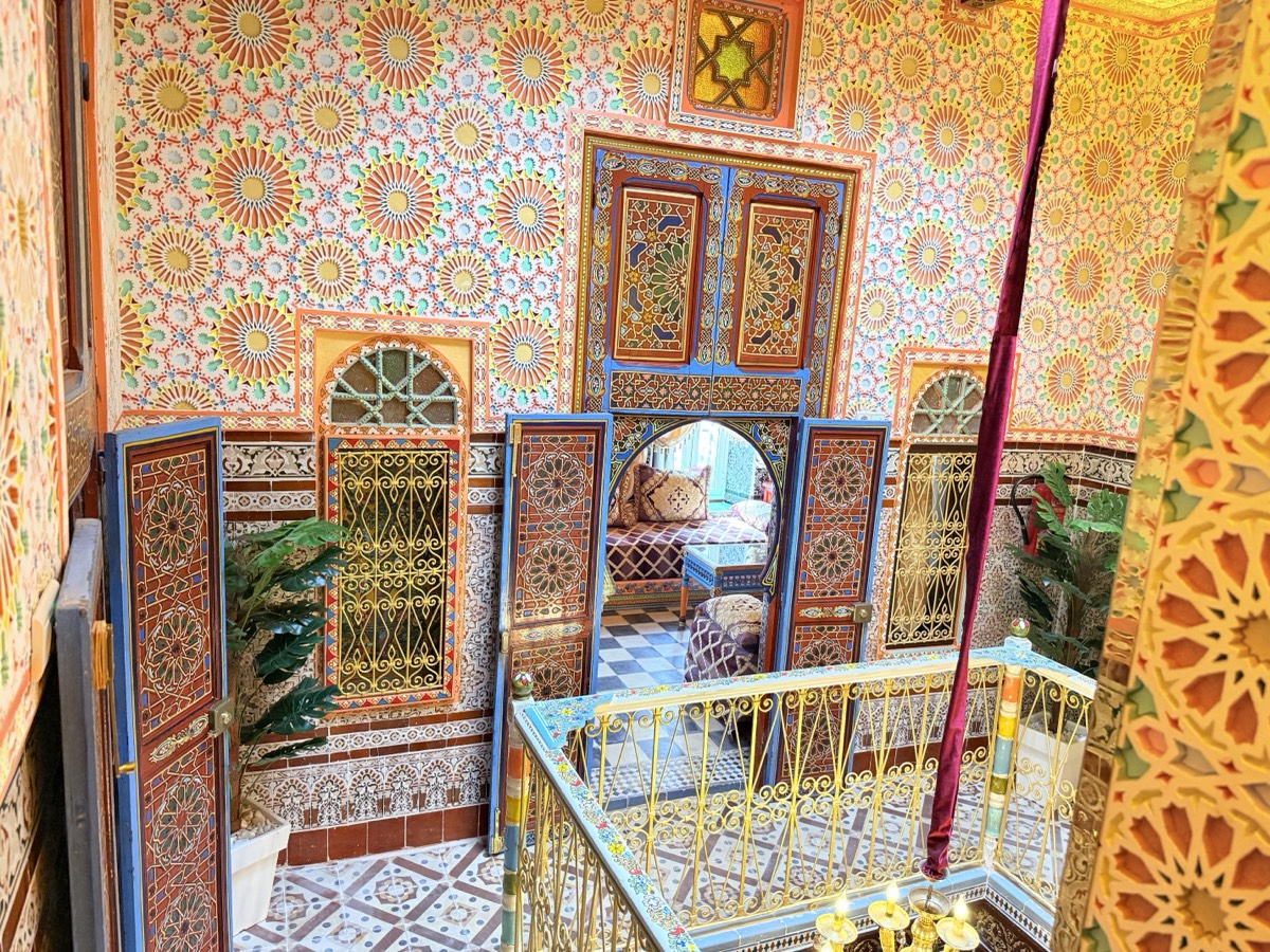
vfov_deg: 56.8
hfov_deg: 71.6
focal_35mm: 24
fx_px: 881
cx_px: 635
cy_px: 476
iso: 320
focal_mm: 6.76
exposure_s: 1/100
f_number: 1.78
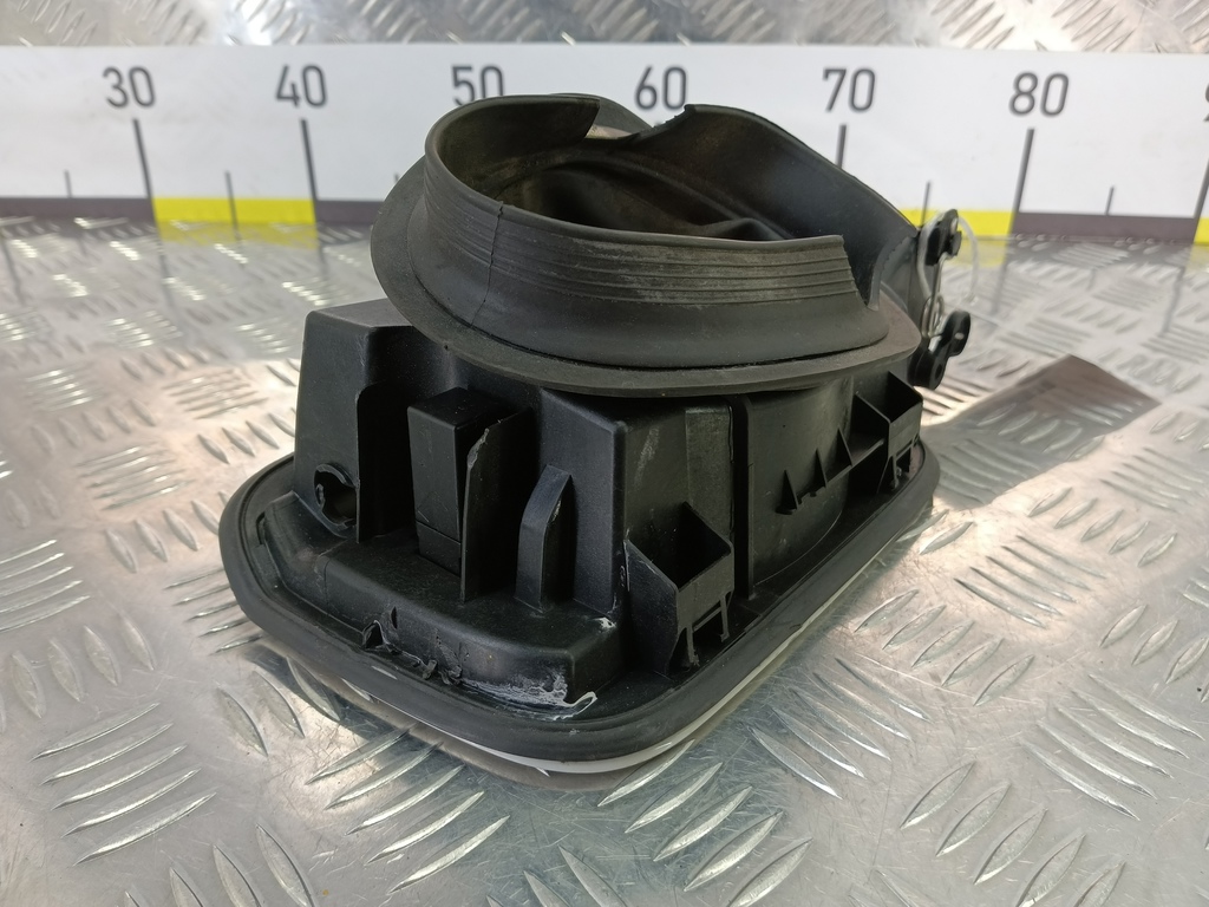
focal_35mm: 23
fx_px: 803
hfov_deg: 73.9
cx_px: 604
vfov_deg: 58.9
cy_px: 454
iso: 124
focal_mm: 4.11
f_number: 1.6
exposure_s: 1/50
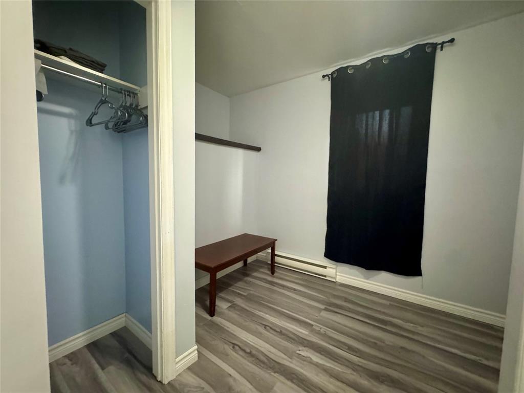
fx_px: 212
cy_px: 196
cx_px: 262
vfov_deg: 85.7
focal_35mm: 14
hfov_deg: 102.1
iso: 1250
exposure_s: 1/57
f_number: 2.2
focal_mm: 2.22
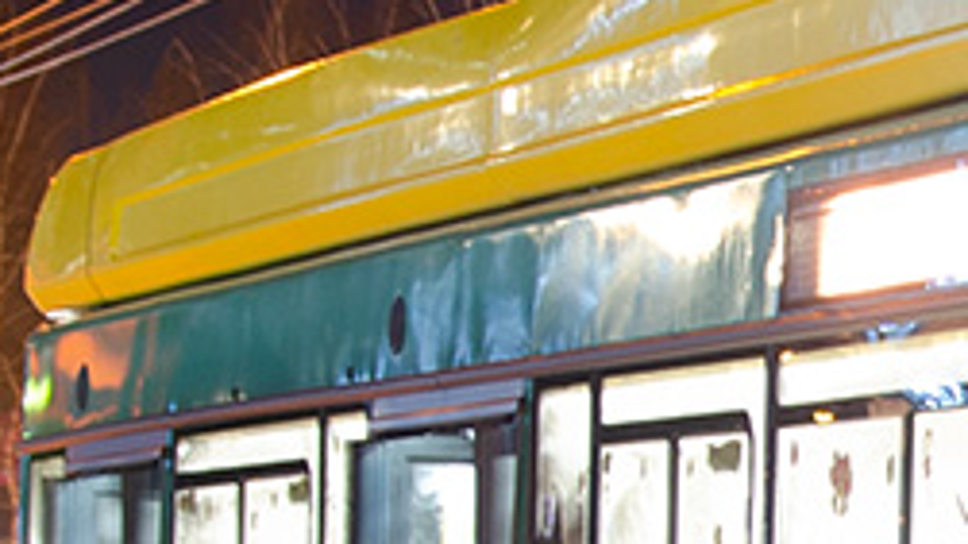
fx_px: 6261
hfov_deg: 8.6
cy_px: 648
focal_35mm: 244
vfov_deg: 5.0
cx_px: 1639
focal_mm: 26
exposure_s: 3
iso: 100
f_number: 4
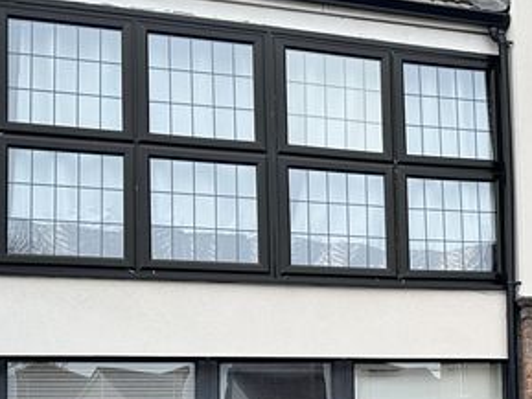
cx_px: 585
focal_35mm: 85
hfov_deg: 21.8
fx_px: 1307
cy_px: 338
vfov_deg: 17.2
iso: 80
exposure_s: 1/1241
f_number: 1.78
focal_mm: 6.86
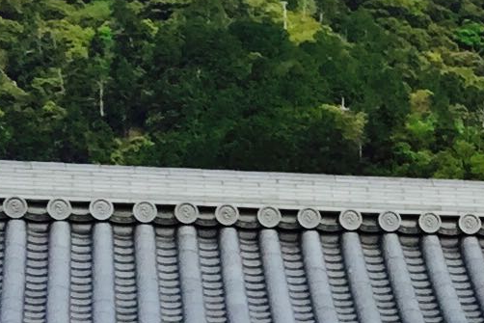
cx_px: 773
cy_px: 674
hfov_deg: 10.1
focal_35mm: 196
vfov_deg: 6.8
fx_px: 2636
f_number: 2.2
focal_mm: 4.15
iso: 32
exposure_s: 1/1412
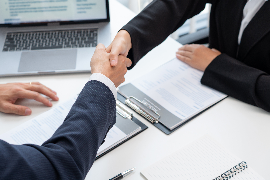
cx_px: 132
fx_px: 593
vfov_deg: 17.3
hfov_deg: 25.7
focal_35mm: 79
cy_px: 84
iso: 320
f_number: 4
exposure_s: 1/125
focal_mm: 71
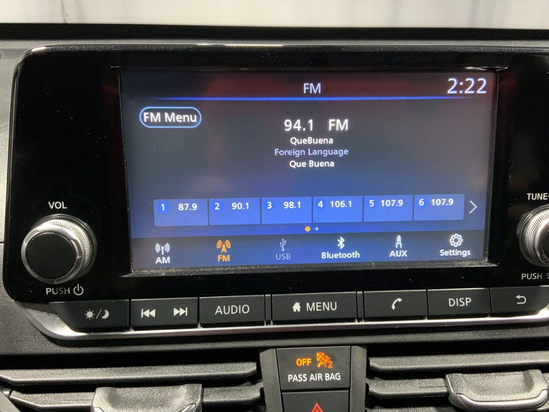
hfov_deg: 56.8
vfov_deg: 44.2
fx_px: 508
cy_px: 211
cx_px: 292
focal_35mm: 32
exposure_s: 1/60
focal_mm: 3
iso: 250
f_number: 1.8
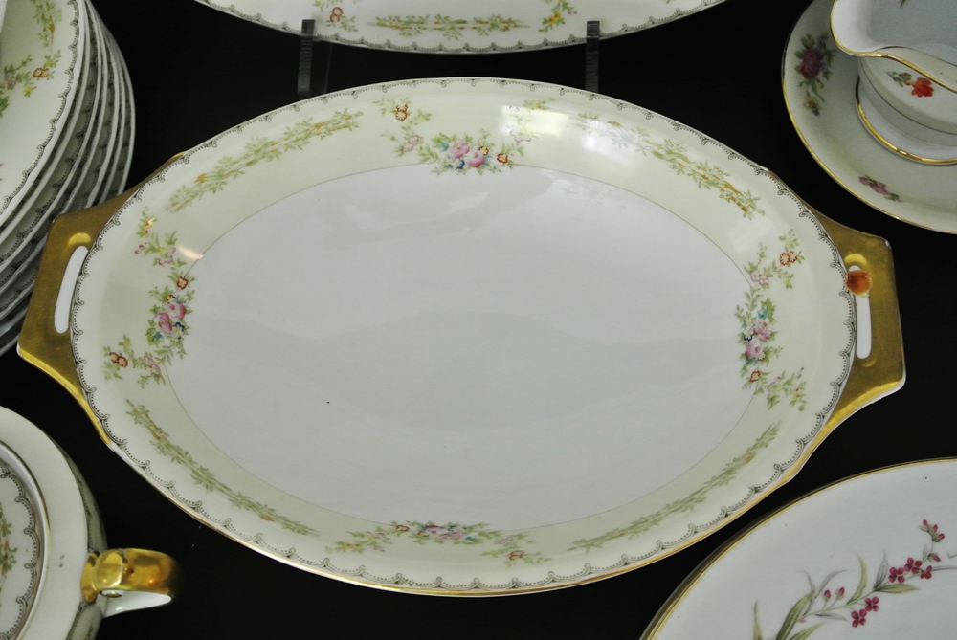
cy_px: 320
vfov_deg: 33.5
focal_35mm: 40
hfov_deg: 48.4
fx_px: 1064
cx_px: 478
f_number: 4.2
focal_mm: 15.1
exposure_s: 1/60
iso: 800
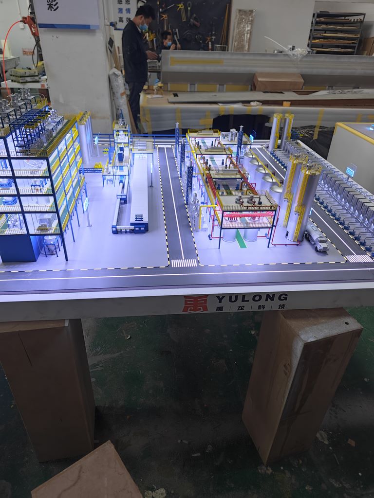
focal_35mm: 23
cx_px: 187
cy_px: 249
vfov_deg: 73.9
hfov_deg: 58.9
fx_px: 331
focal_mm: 8.7
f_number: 1.9
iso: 500
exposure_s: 1/100
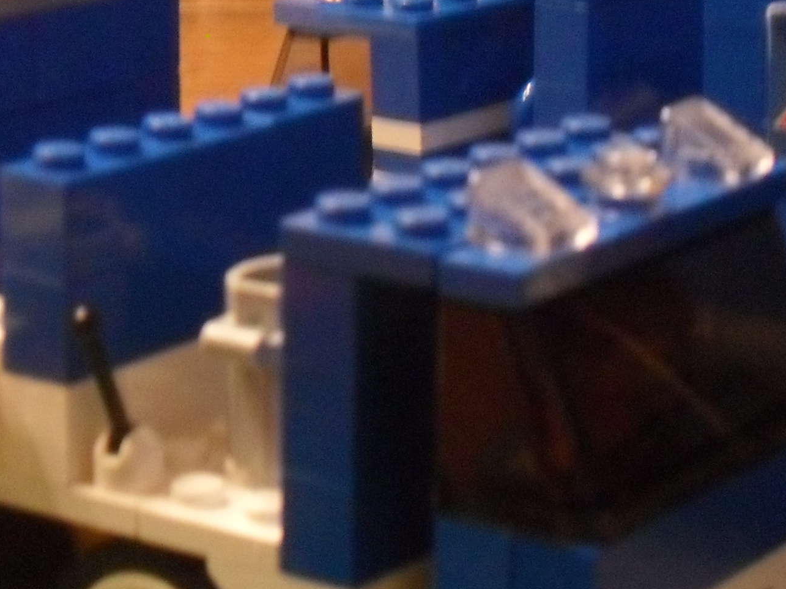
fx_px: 3223
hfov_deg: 13.9
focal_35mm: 142
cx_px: 390
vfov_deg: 10.4
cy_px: 390
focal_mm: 8.8
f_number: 3.3
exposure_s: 1/15
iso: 400
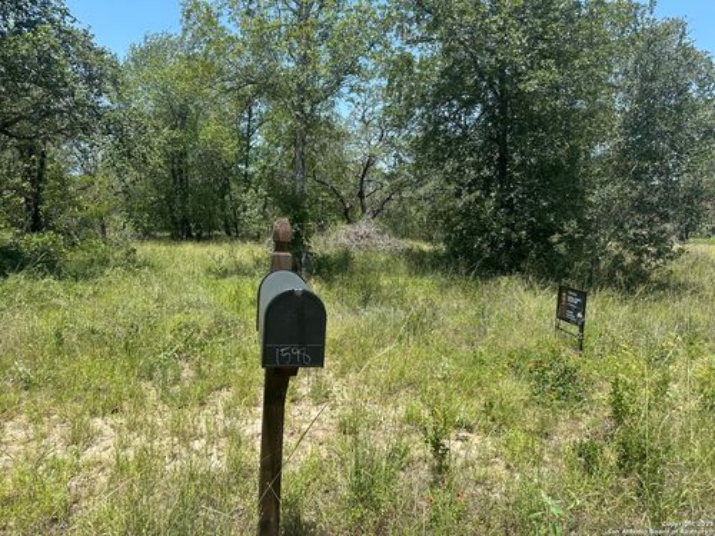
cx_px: 358
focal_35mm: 24
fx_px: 496
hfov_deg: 71.6
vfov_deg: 56.8
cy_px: 268
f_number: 1.78
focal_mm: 6.86
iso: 80
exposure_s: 1/2809
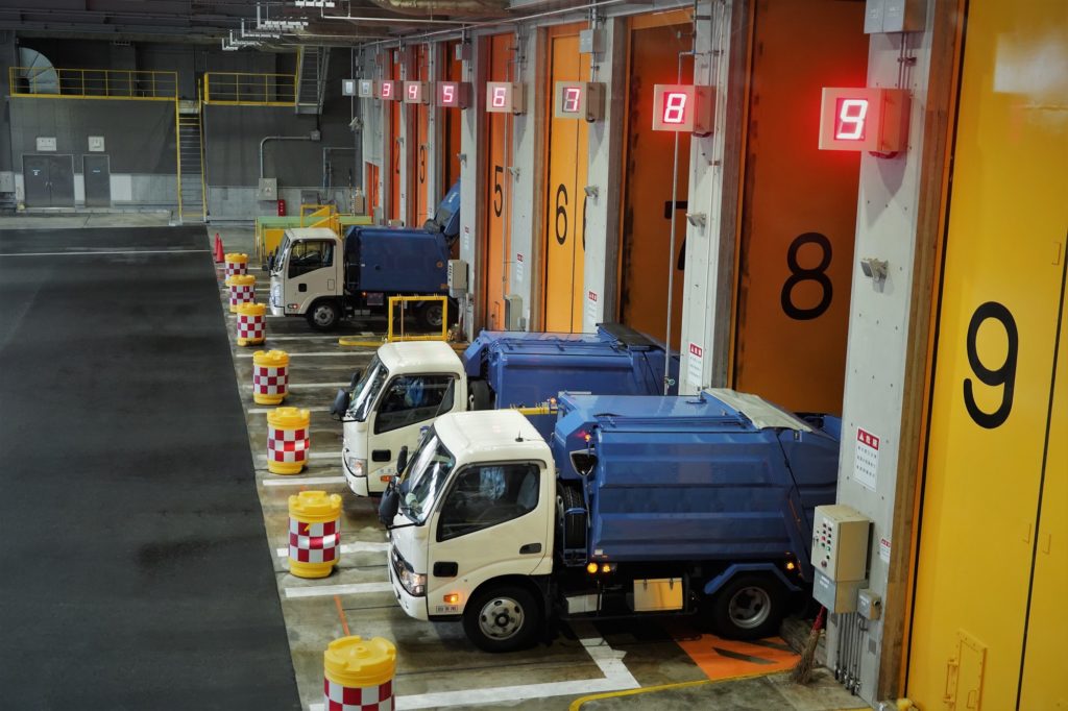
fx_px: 1246
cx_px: 534
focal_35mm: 42
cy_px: 356
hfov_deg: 46.4
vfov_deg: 31.9
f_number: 4.5
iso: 3200
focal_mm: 42
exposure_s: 1/160
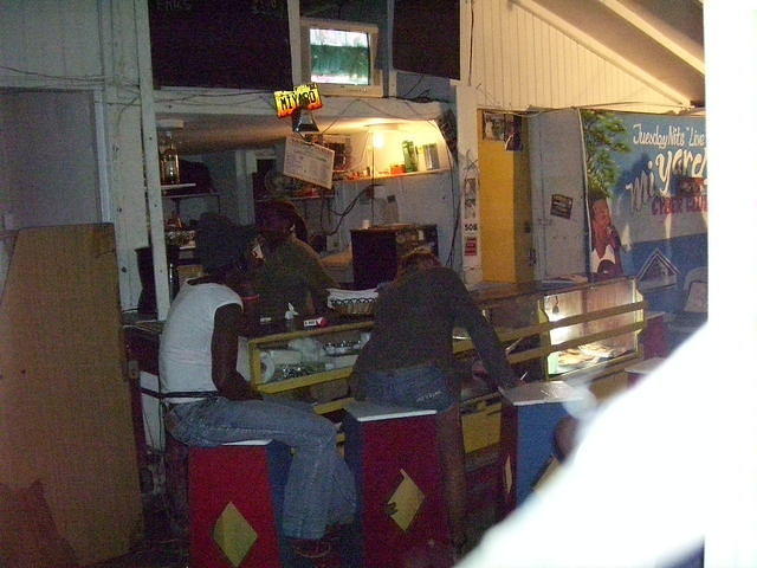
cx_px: 378
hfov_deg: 51.4
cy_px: 284
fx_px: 787
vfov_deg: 39.7
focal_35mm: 36
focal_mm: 6
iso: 1250
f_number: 2.7
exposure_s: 1/125
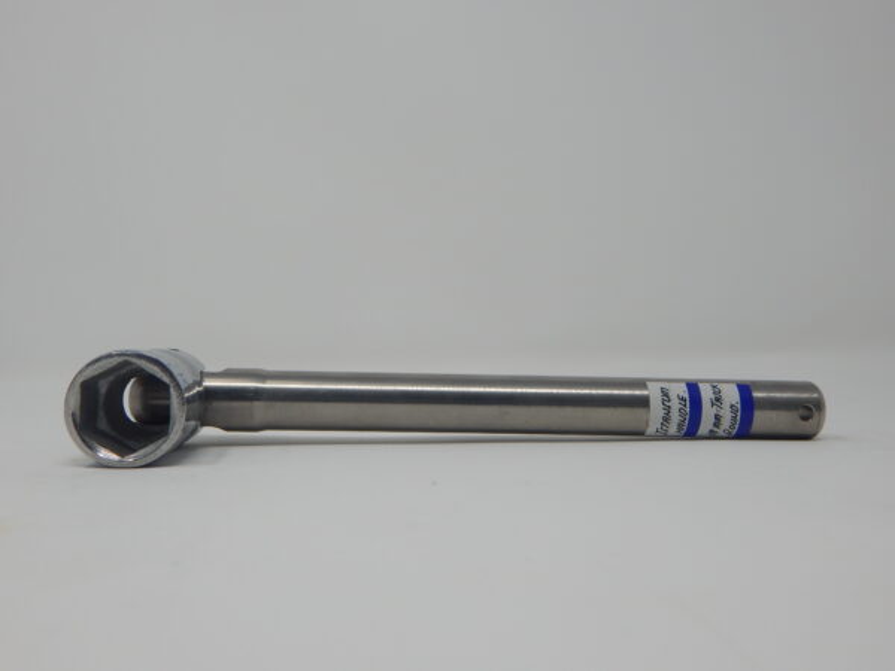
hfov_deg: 54.0
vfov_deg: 41.8
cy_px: 336
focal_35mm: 34
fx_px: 879
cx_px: 448
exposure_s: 1/160
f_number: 3.3
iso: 125
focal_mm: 6.1
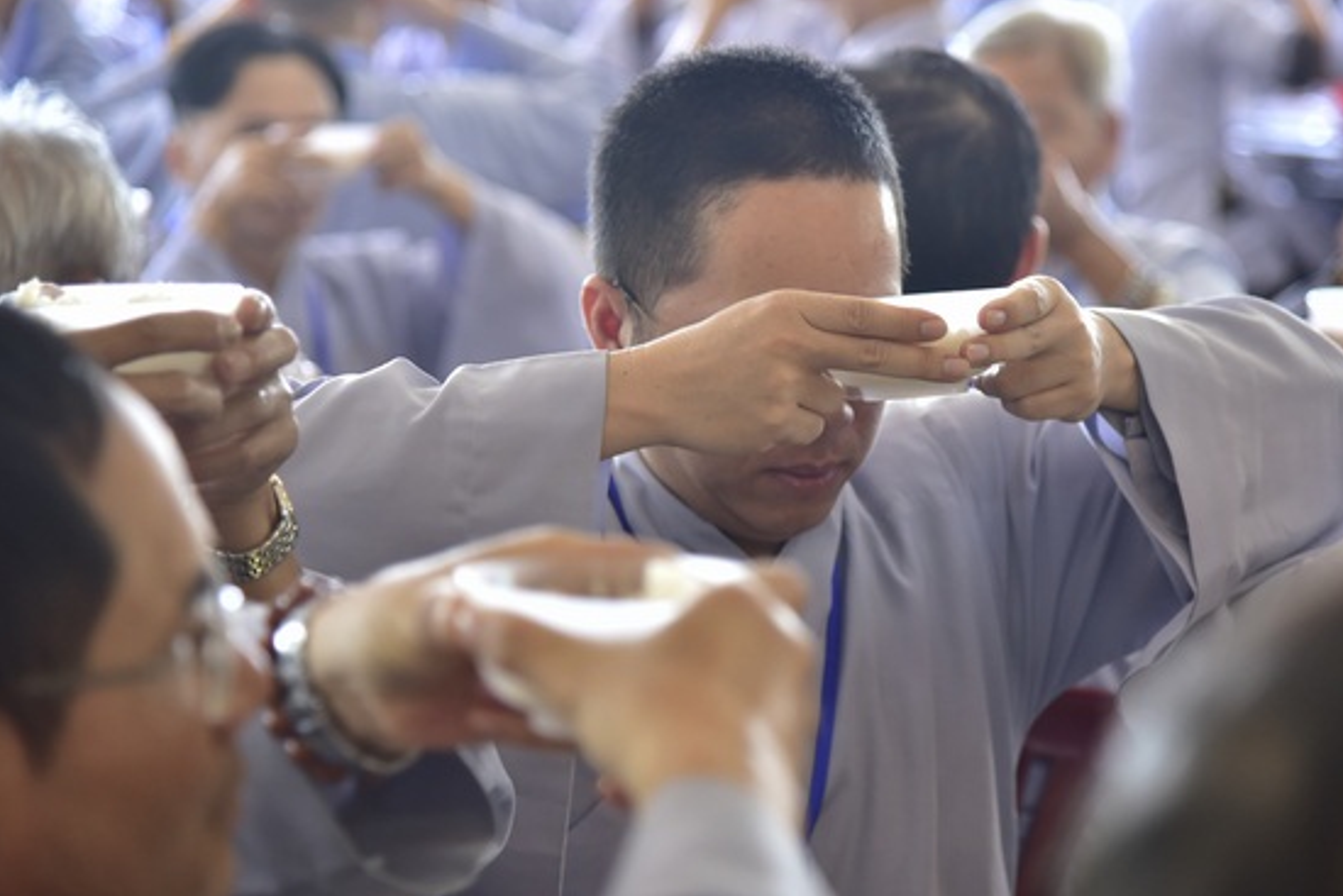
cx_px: 769
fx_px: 4627
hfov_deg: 16.5
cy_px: 391
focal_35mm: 124
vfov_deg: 11.1
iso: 1000
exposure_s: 1/50
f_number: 4
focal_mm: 105
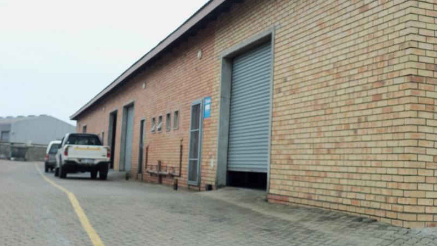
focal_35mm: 46
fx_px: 533
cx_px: 218
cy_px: 97
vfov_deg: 25.9
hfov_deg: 44.6
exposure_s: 1/320
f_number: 3.2
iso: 80
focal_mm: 7.1
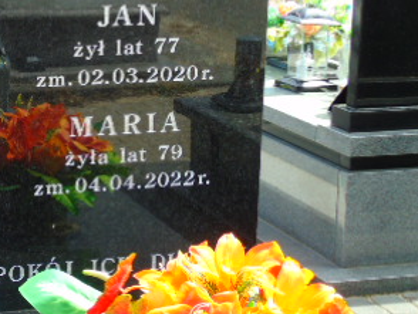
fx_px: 1209
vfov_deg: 14.8
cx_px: 18
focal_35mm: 100
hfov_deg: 19.2
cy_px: 112
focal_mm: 8.2
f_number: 4.1
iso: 80
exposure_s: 1/250
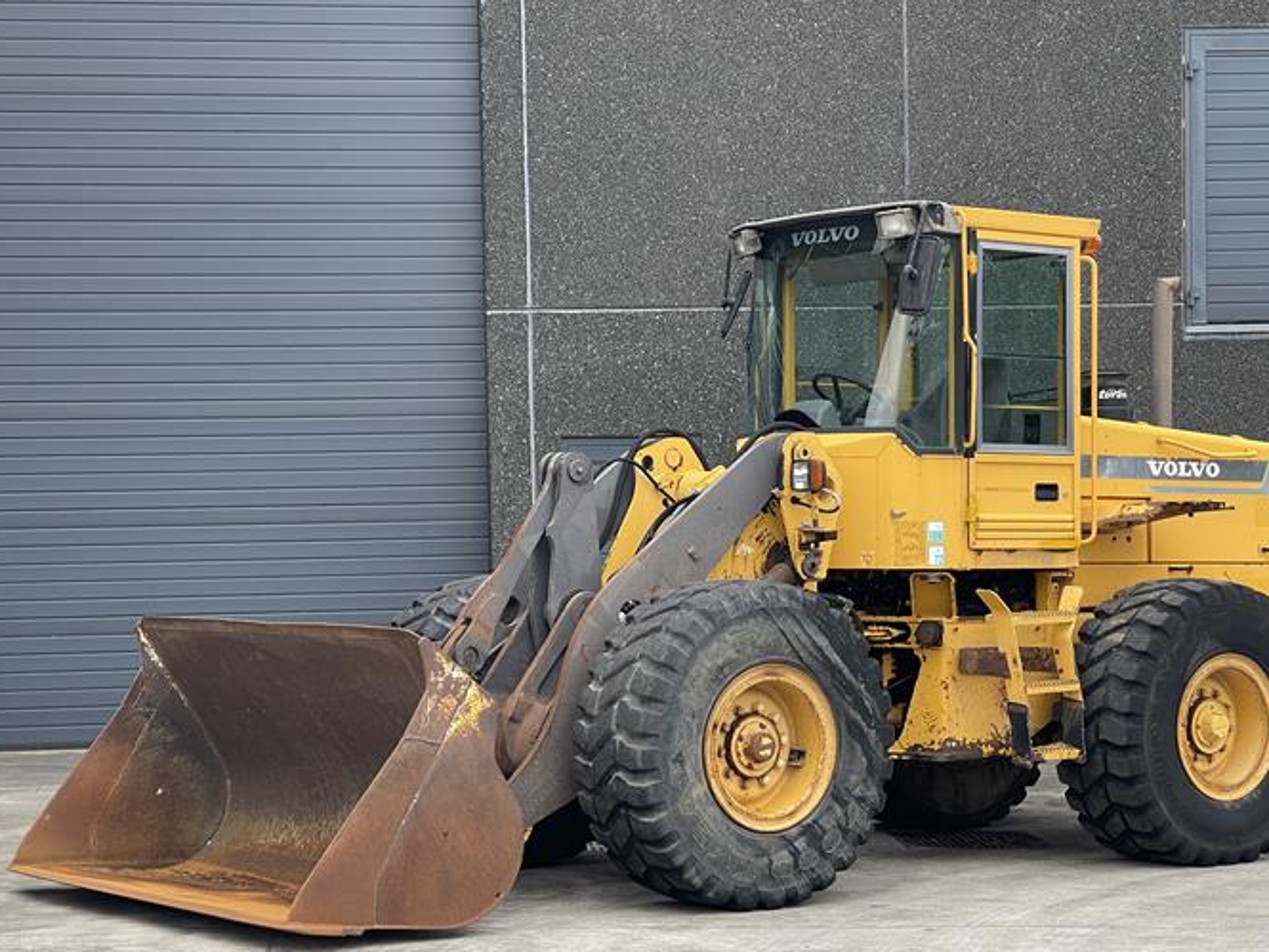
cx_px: 708
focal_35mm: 77
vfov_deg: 19.1
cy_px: 548
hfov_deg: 25.3
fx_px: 2823
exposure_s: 1/221
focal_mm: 7.5
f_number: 2.2
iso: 20
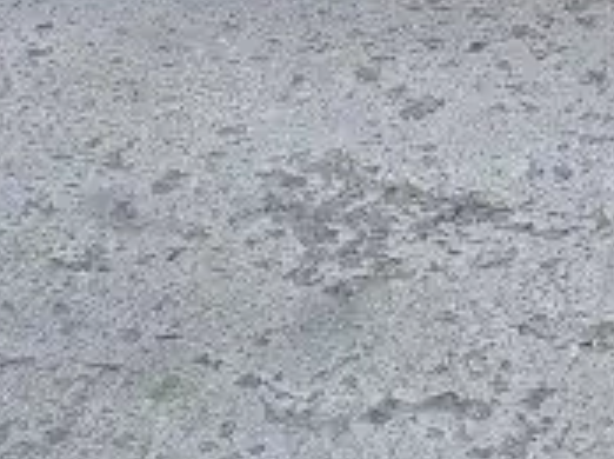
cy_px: -586
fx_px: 2551
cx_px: 805
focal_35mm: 144
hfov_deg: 13.2
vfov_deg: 9.3
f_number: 1.8
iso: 32
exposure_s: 1/135
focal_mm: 4.65
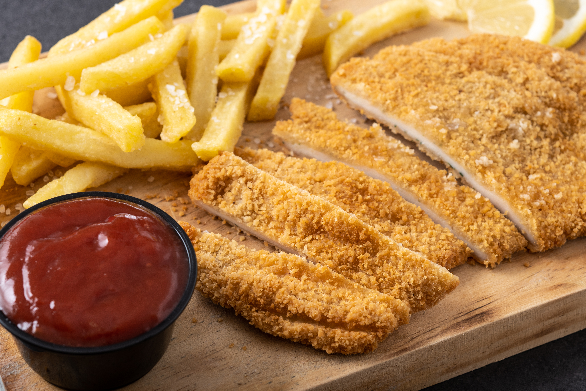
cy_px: 196
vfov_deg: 15.2
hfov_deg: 22.6
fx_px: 1465
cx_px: 293
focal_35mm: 90
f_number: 8
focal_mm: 60
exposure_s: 1/200
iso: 100
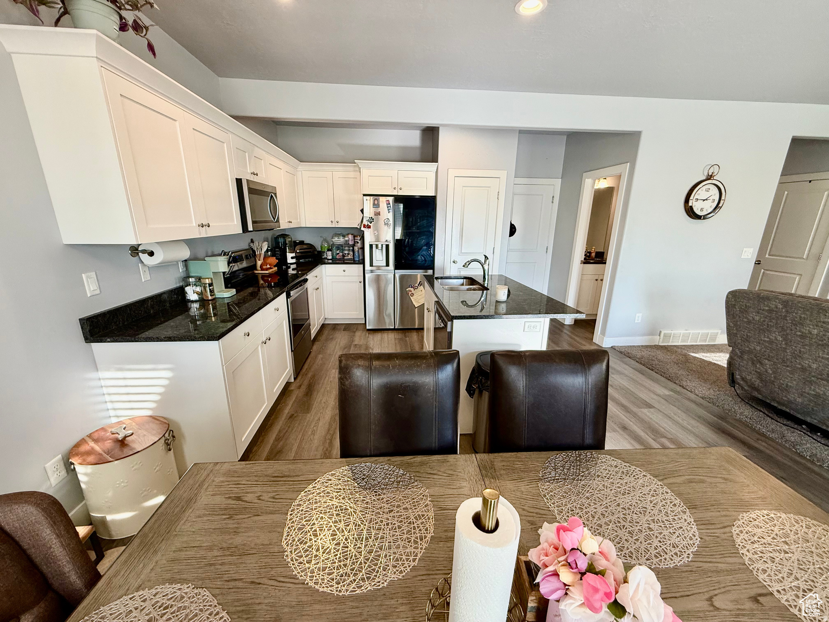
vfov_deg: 85.7
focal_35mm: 14
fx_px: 335
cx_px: 414
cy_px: 311
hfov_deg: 102.1
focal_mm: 2.22
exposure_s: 1/120
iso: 160
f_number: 2.2
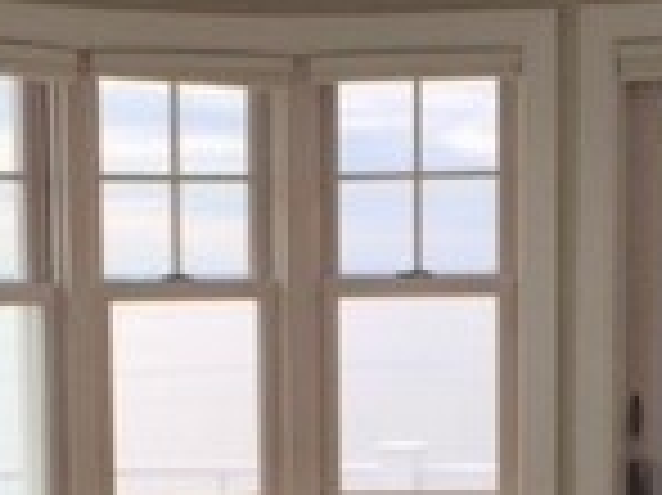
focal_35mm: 126
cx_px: 248
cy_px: 612
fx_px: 2408
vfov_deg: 11.5
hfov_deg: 15.6
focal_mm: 4.15
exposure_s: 1/746
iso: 32
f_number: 2.2
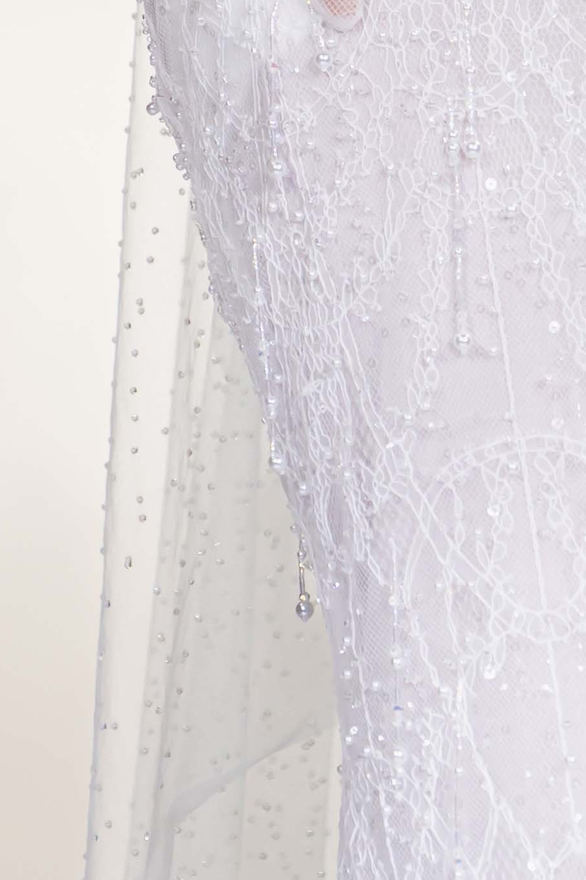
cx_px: 434
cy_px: -668
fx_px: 16919
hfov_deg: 2.0
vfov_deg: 3.0
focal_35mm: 693
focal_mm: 158
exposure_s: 1/320
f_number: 4
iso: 800
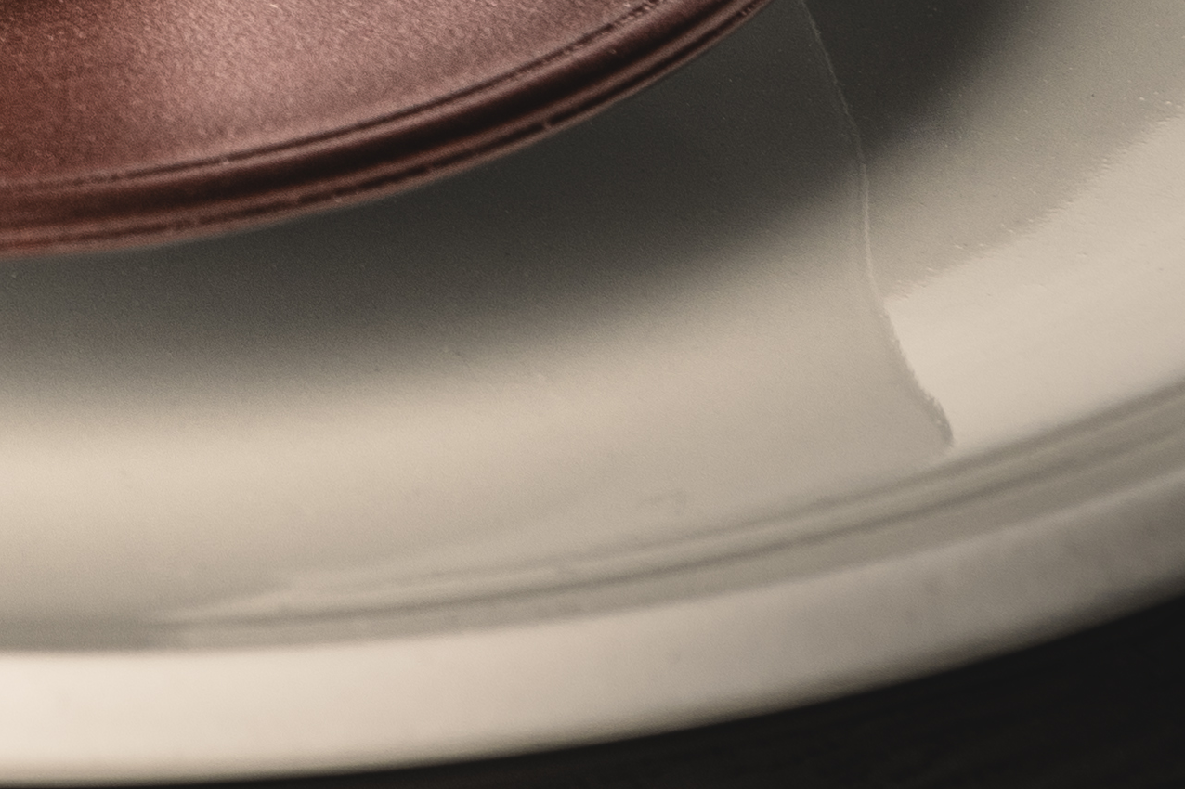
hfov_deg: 8.6
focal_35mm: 231
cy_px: -587
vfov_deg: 5.8
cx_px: -930
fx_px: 7601
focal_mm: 38
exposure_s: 1/10
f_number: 8
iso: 160
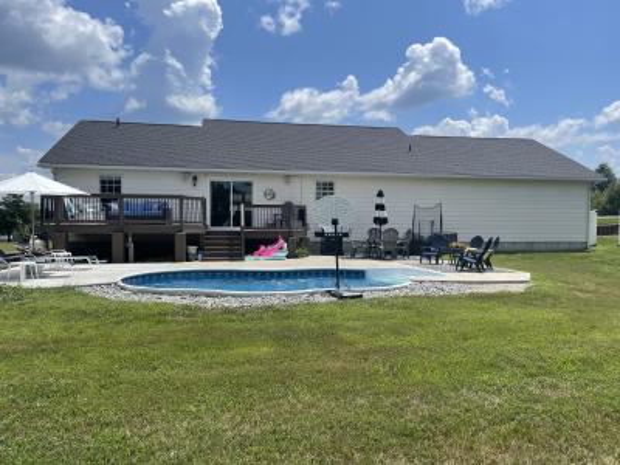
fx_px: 466
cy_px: 232
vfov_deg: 53.1
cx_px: 310
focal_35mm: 26
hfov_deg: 67.3
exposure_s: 1/4831
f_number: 1.6
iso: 32
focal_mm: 4.2
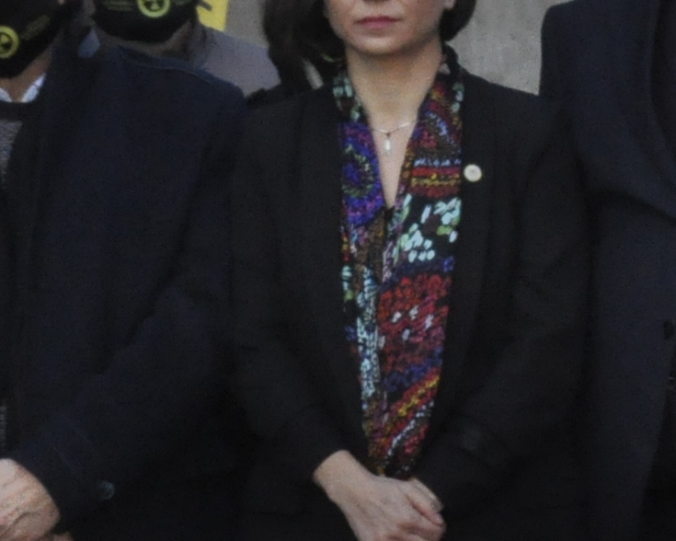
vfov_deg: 6.3
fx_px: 4922
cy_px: 124
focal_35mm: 246
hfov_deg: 7.7
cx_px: 967
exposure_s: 1/200
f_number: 20
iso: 2000
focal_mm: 40
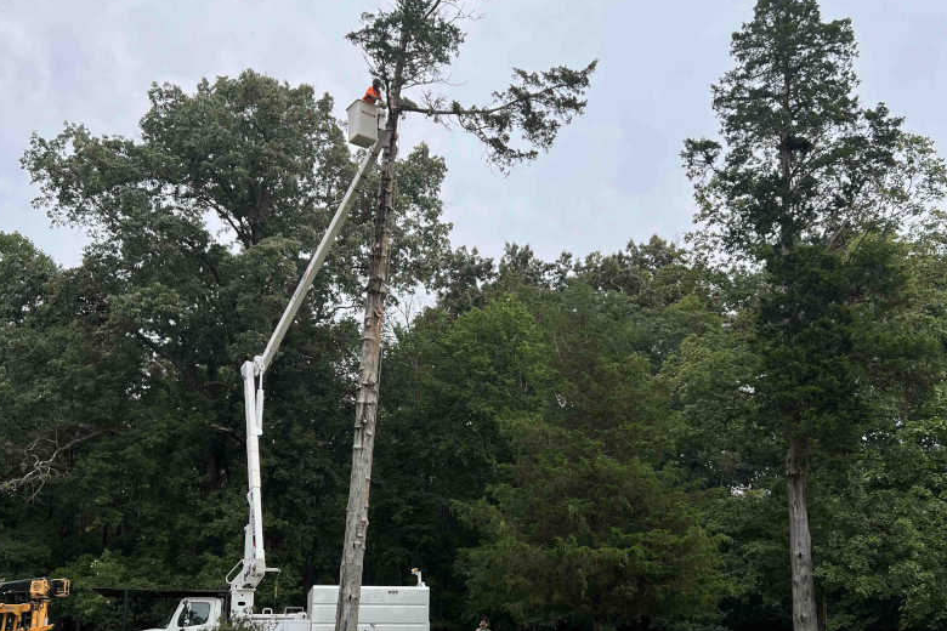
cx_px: 471
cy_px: 417
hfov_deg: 51.9
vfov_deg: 35.6
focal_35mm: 37
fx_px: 973
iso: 50
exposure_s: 1/2457
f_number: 1.5
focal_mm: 5.7
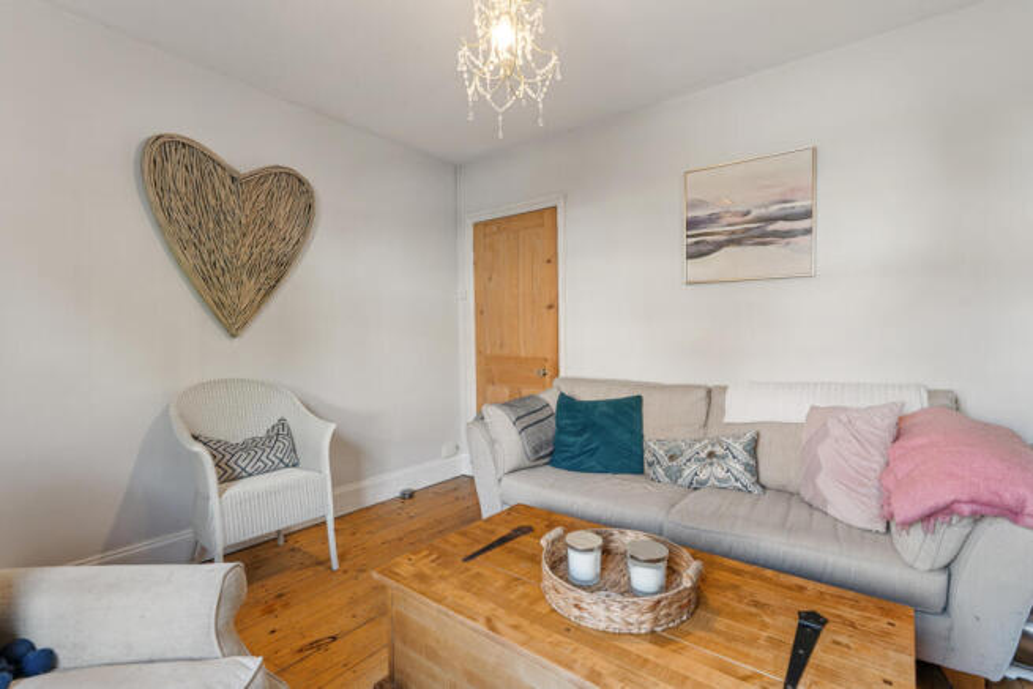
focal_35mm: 17
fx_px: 488
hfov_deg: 93.3
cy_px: 344
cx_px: 516
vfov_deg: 70.5
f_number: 8
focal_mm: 17
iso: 320
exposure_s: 1
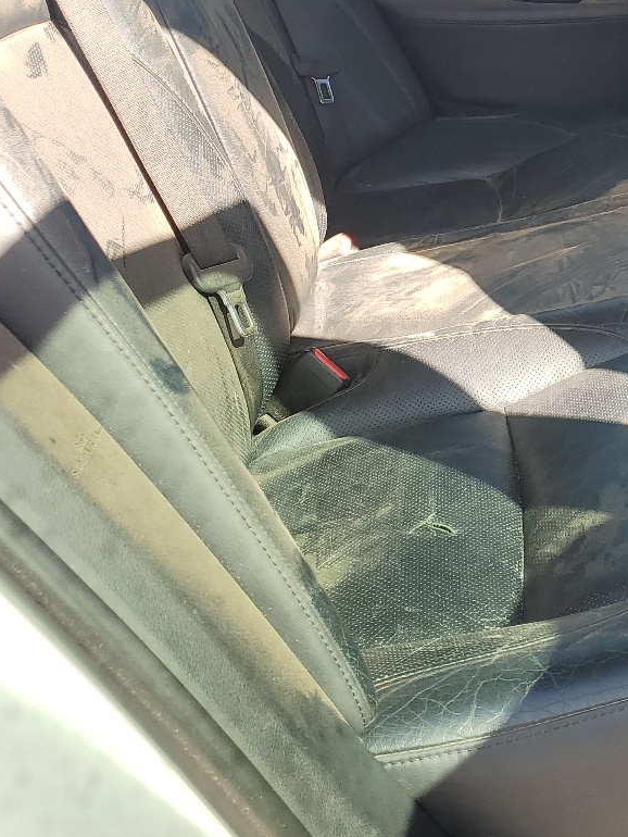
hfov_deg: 25.4
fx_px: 1305
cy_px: 198
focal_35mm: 54
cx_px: 666
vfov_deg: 34.7
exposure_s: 1/312
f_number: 1.5
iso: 50
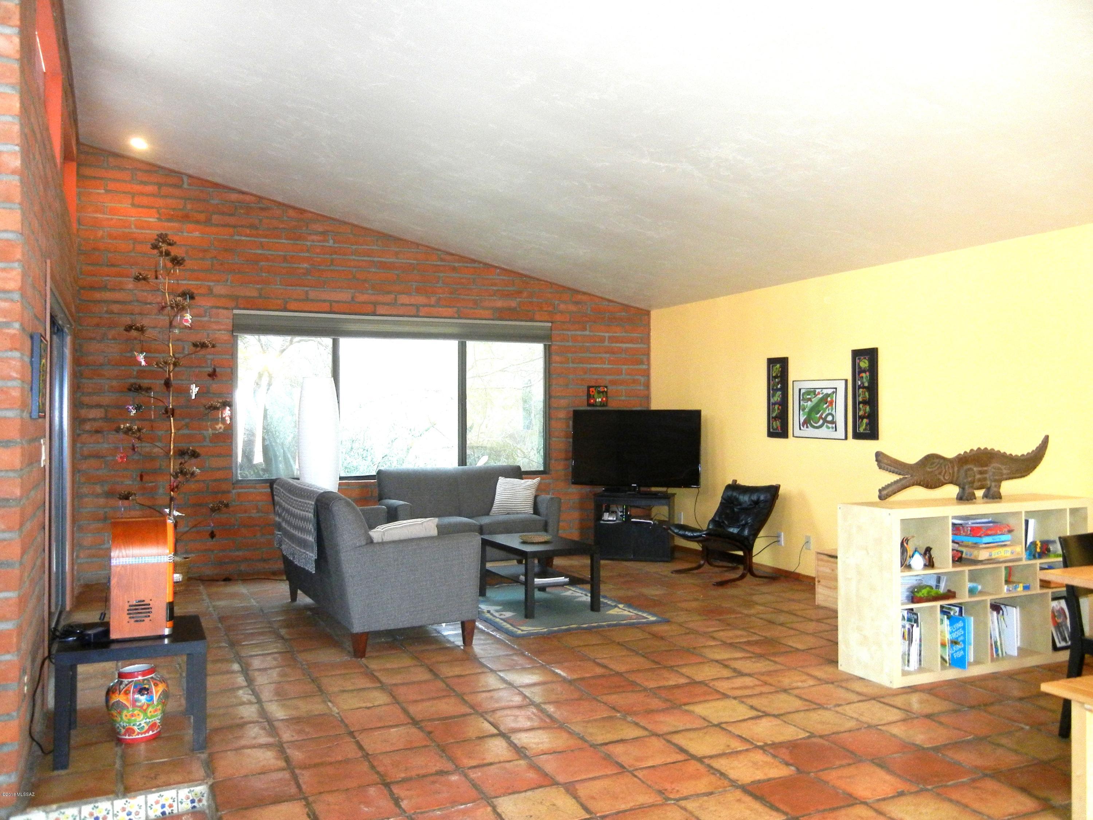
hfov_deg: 60.0
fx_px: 947
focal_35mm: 30
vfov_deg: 46.8
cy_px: 410
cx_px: 546
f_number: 3.5
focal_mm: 5.4
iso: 566
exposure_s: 1/30
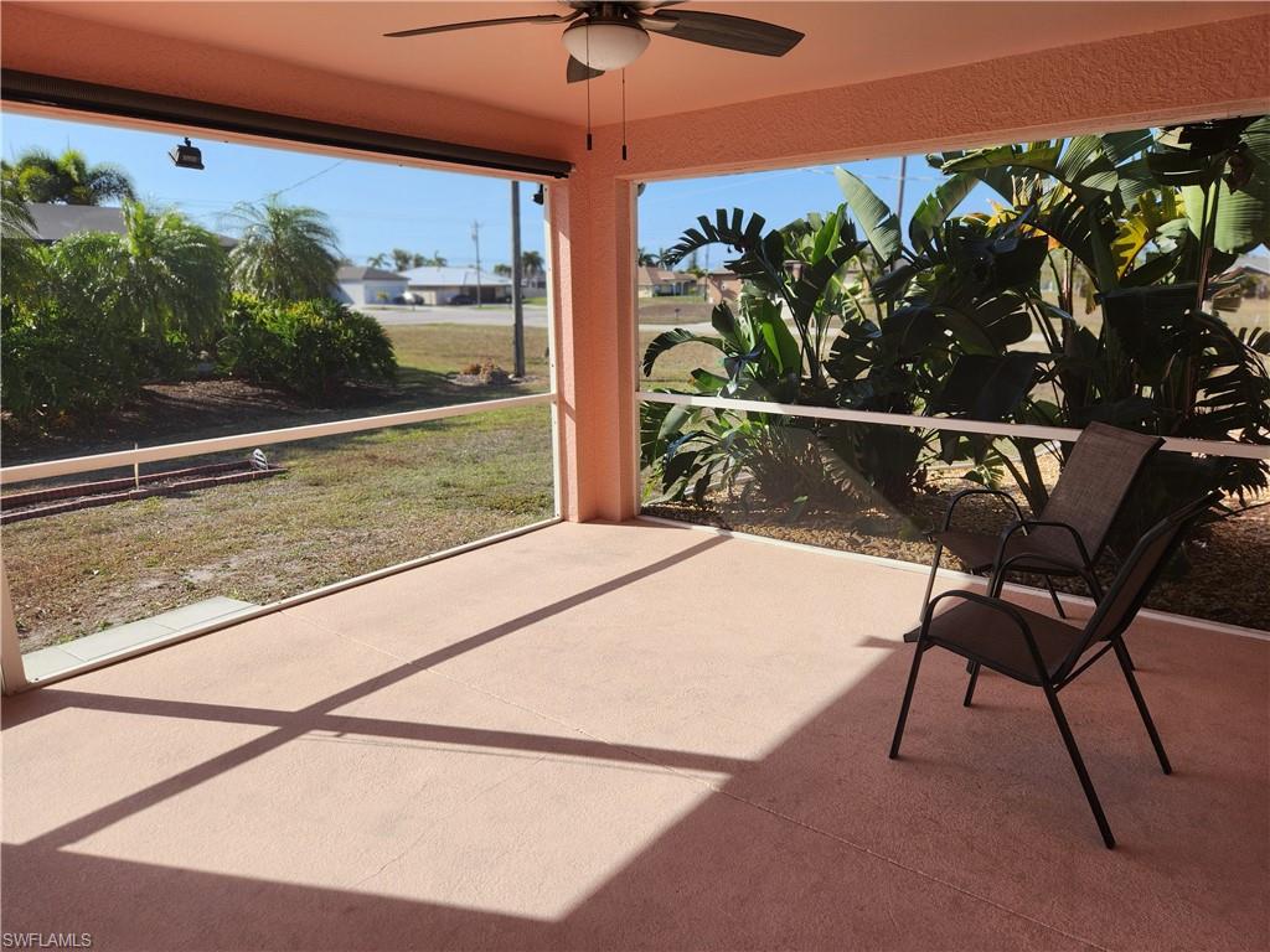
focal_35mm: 23
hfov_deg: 73.9
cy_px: 476
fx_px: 844
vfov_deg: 58.9
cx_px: 635
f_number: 1.8
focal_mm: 5.4
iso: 20
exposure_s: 1/734
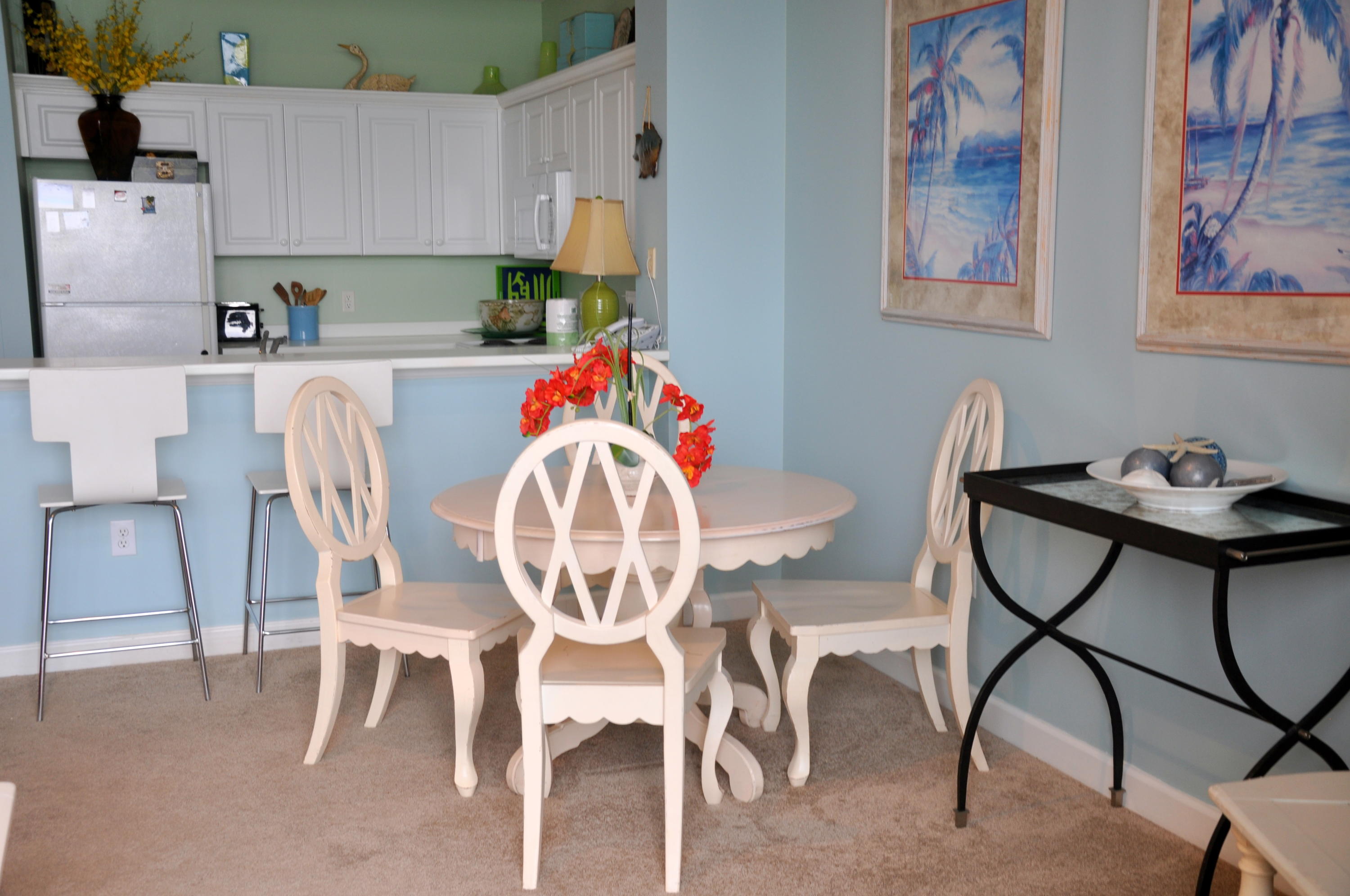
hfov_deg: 51.3
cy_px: 448
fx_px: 1404
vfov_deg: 35.4
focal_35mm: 38
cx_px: 675
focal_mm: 25
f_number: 4
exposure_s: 1/25
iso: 200
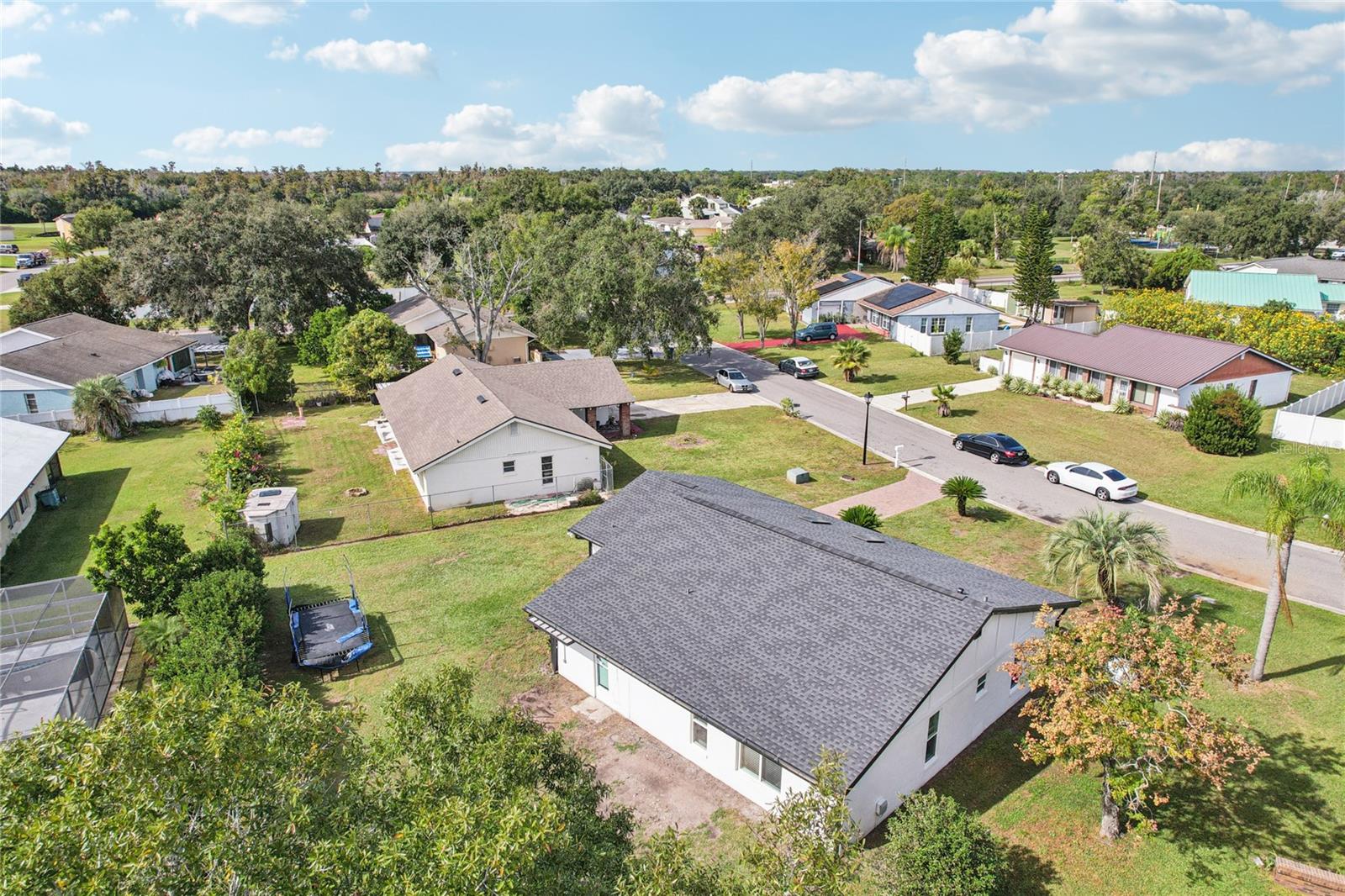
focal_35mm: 22
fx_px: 822
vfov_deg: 57.2
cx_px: 672
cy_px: 448
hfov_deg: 78.6
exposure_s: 1/2000
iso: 130
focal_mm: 8.4
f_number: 2.8
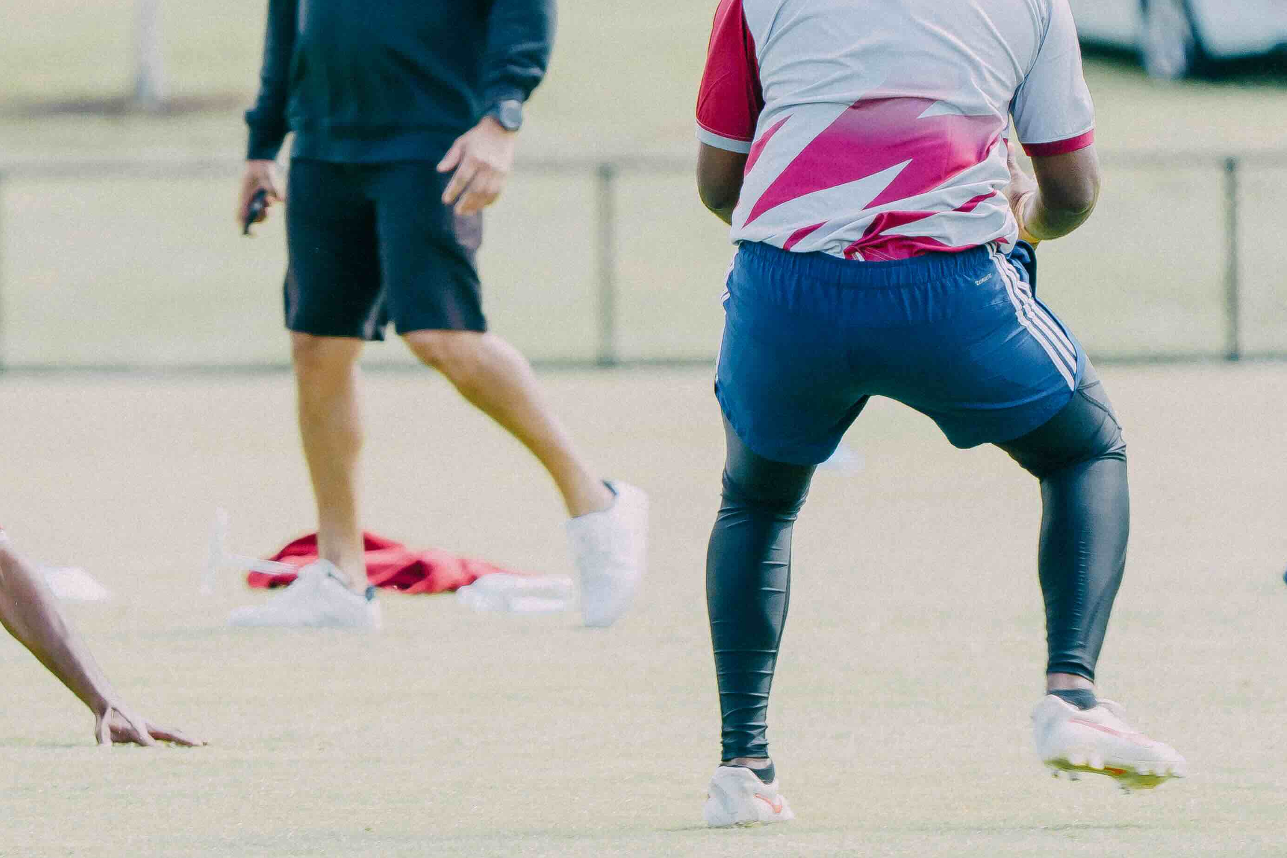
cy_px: 313
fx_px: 29708
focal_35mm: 831
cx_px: 219
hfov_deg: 2.5
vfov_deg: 1.7
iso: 200
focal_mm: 382
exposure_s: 1/500
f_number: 6.3
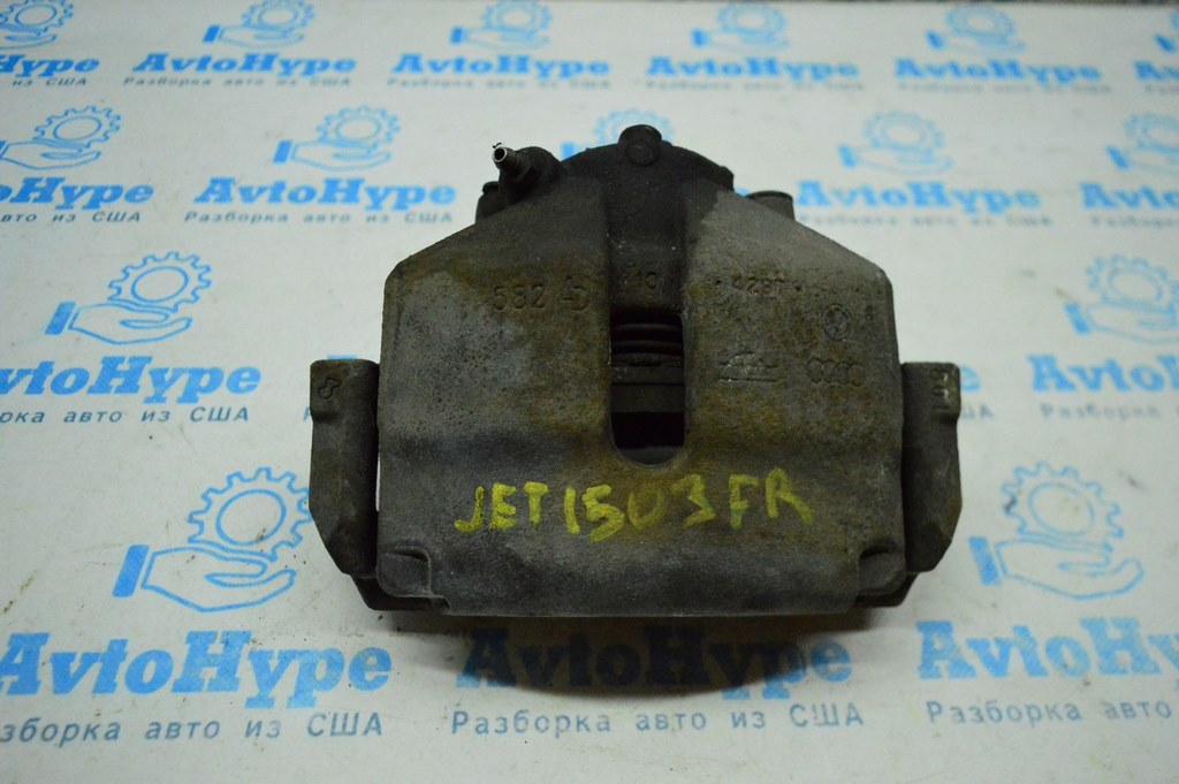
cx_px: 590
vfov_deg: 47.9
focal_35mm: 27
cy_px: 392
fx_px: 884
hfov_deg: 67.4
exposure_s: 1/1250
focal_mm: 18
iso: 6400
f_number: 4
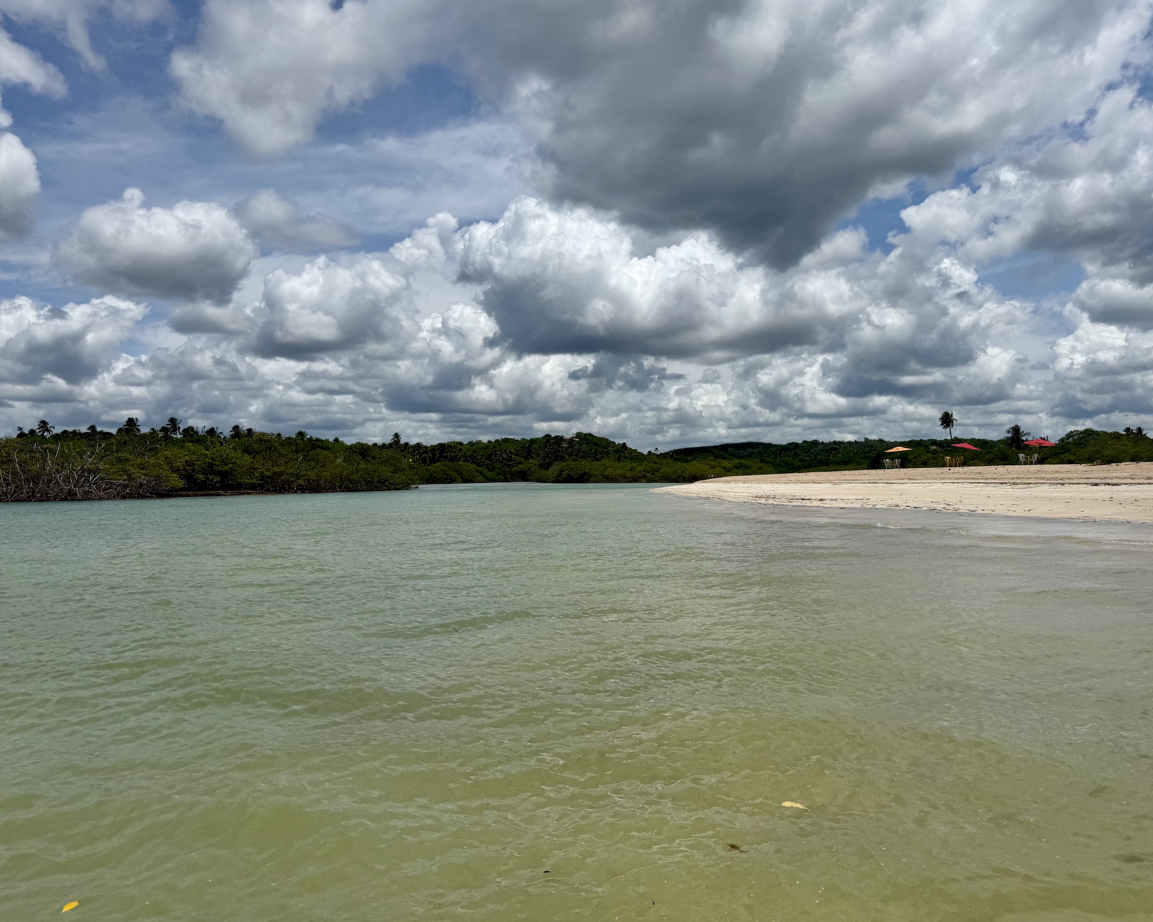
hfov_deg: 66.0
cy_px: 471
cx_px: 581
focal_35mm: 26
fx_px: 887
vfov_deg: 54.9
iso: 64
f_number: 1.78
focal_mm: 6.76
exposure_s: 1/14286
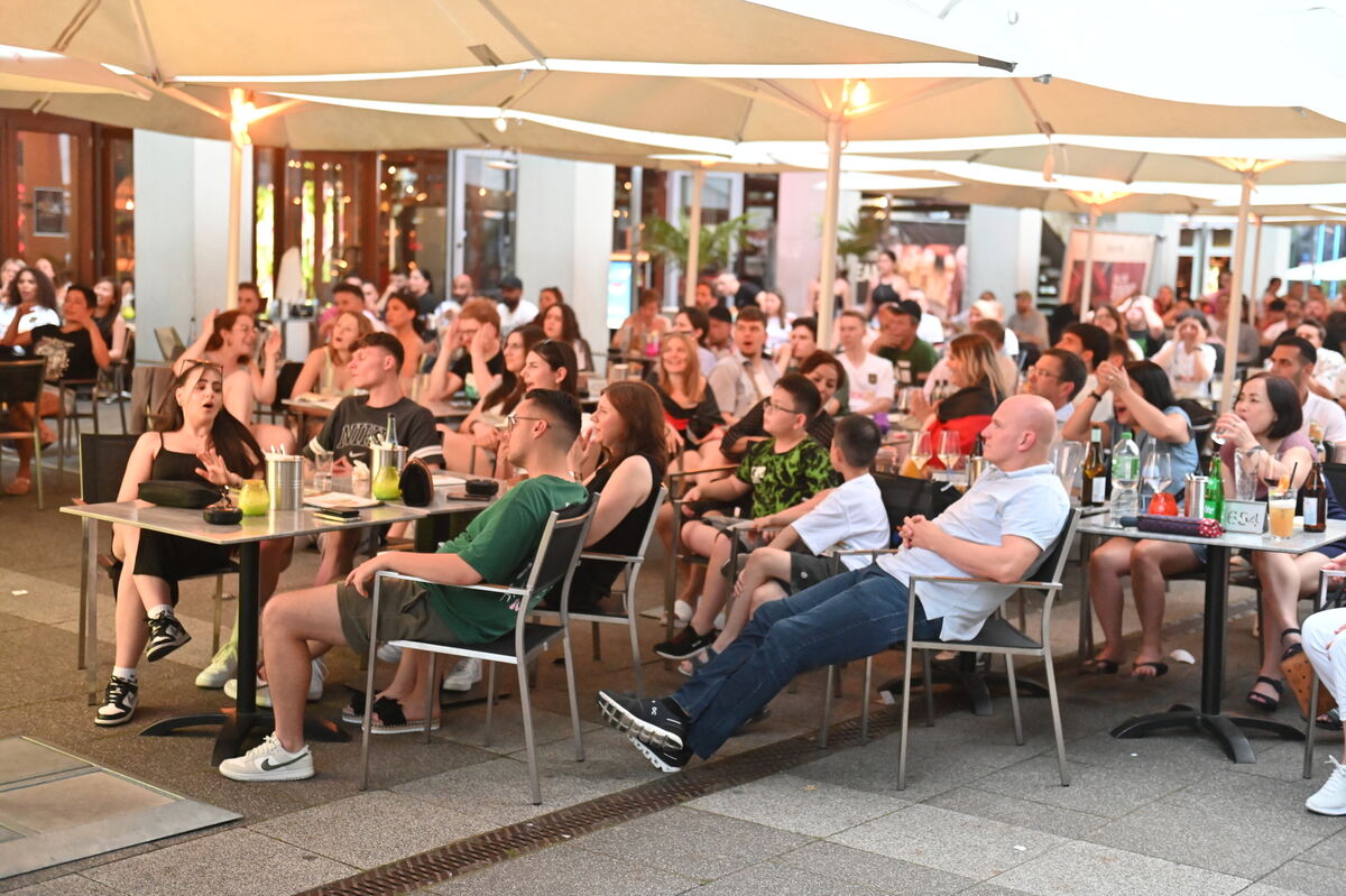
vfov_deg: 27.0
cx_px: 673
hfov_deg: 39.6
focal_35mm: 50
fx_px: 1869
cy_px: 448
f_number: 2.8
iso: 6400
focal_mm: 50
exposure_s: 1/125
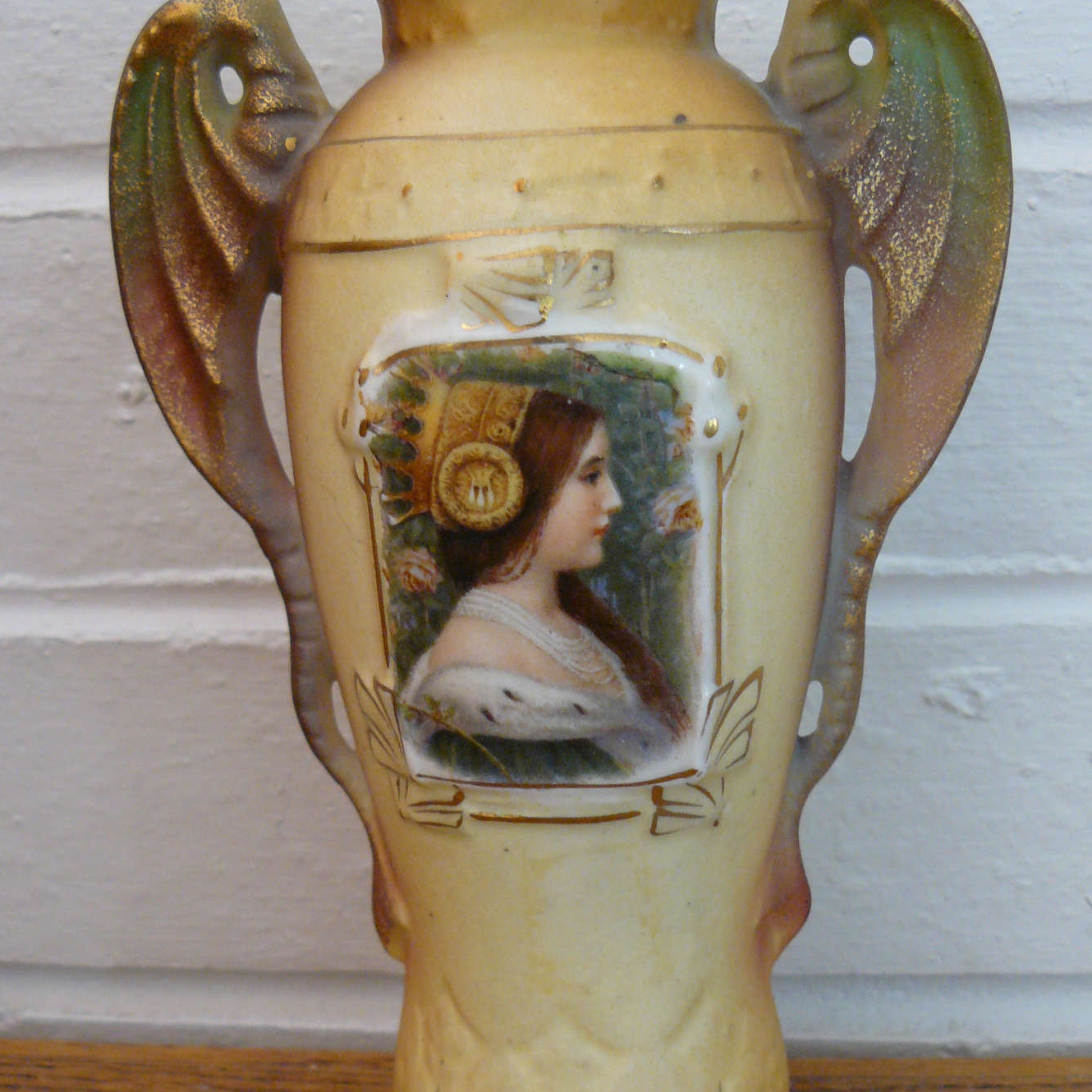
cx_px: 583
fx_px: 1749
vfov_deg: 34.7
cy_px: 544
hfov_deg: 34.7
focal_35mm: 49
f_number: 2.8
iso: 200
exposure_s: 1/13
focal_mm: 6
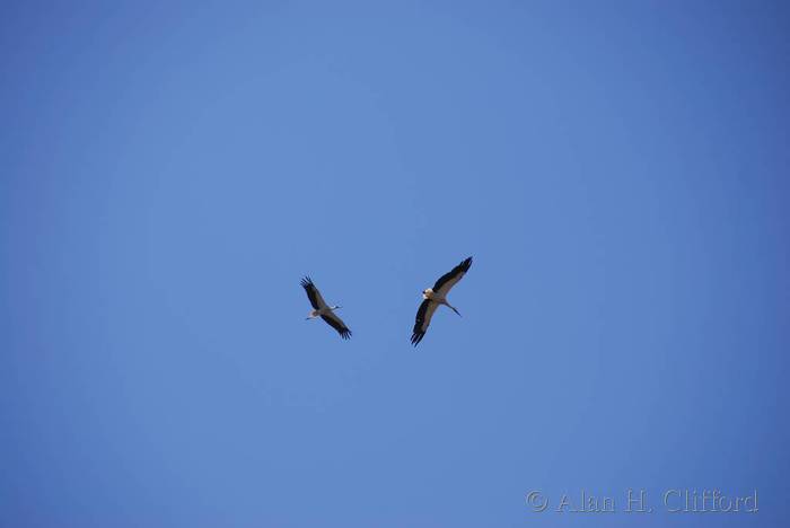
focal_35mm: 300
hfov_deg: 6.9
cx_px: 395
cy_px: 264
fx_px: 6589
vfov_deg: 4.6
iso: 100
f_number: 5.6
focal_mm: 200
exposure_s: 1/640
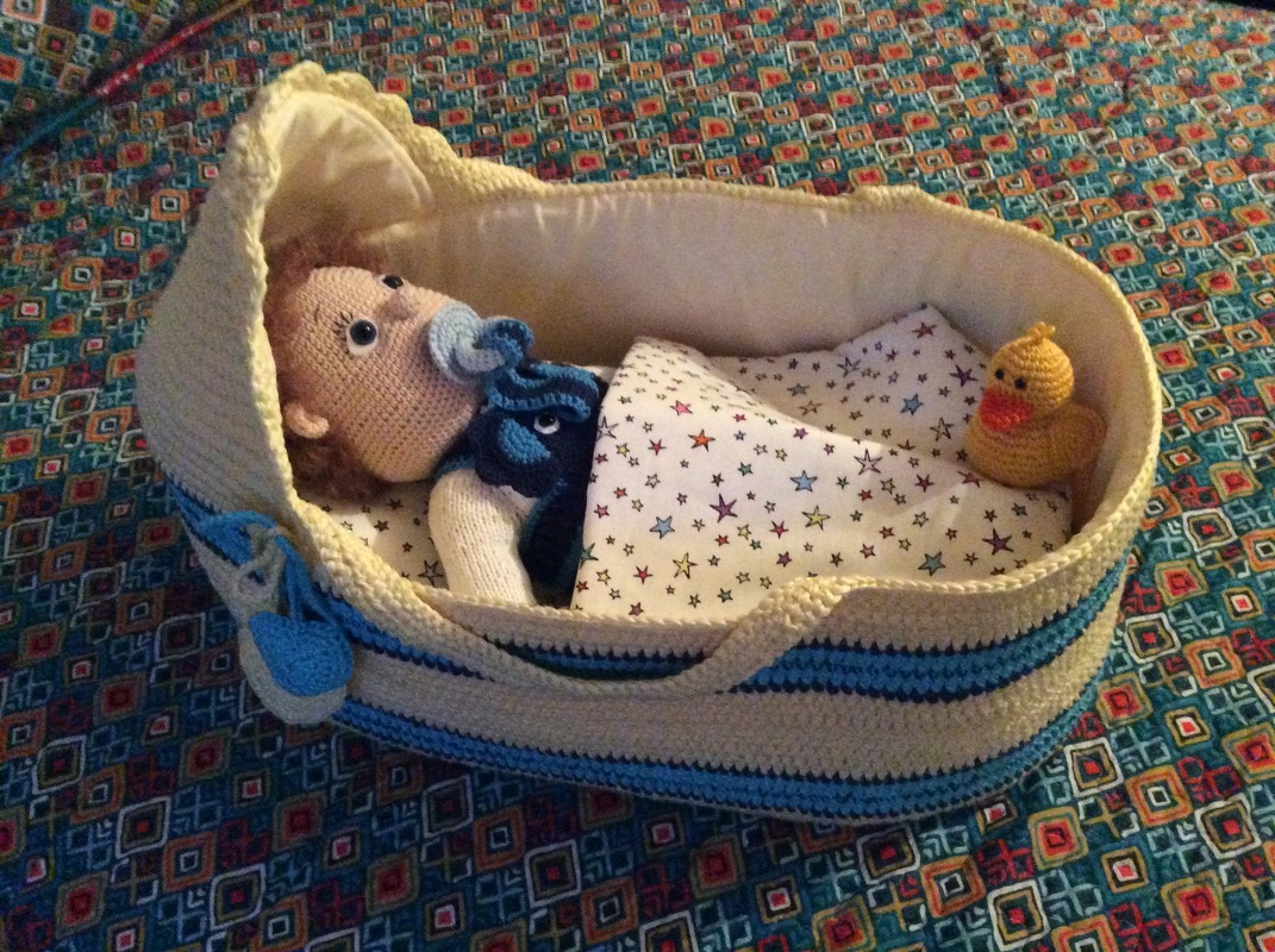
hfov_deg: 56.9
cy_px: 476
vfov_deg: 44.1
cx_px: 638
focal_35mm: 32
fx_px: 1177
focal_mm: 3.3
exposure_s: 1/17
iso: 640
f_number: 2.4
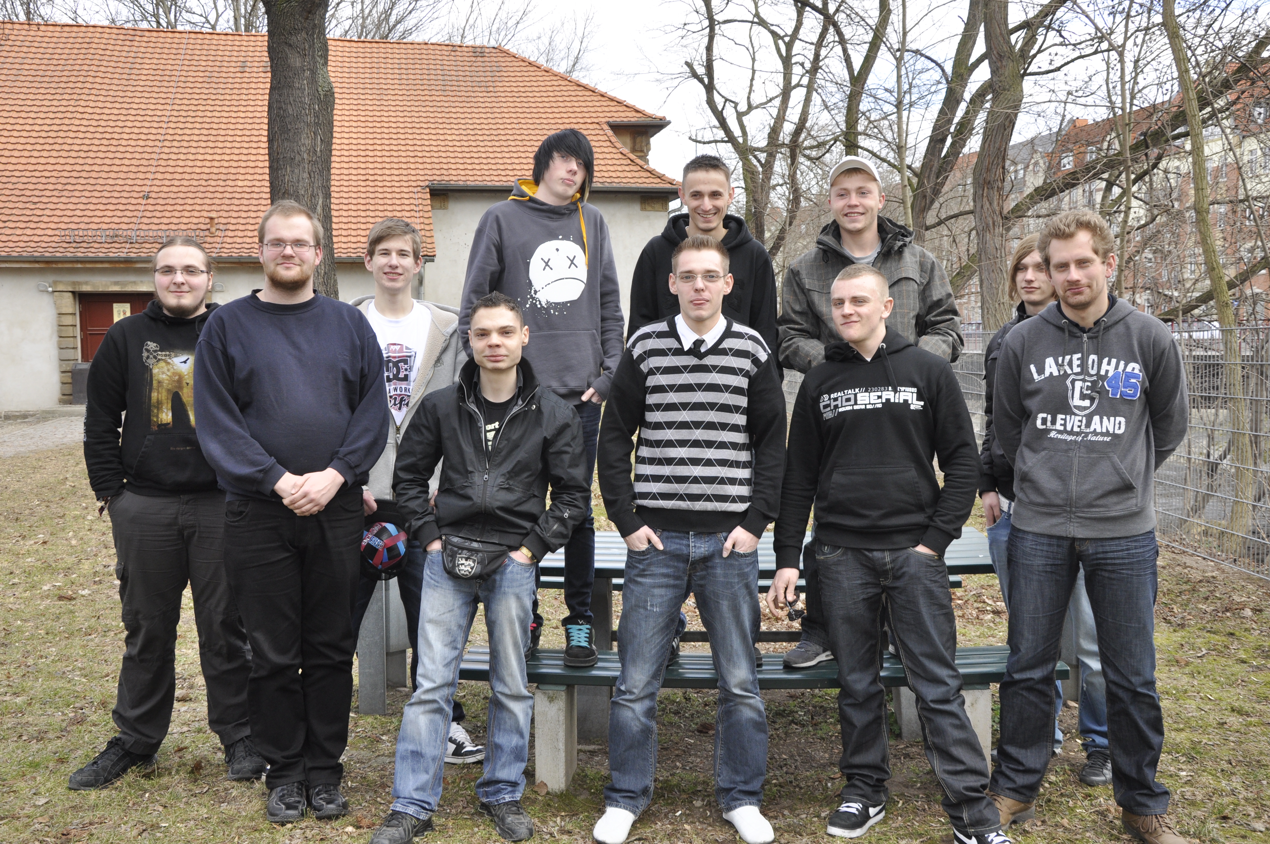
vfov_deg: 36.8
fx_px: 1268
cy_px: 422
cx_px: 635
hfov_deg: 53.2
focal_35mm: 36
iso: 400
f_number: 8
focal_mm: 24
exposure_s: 1/200
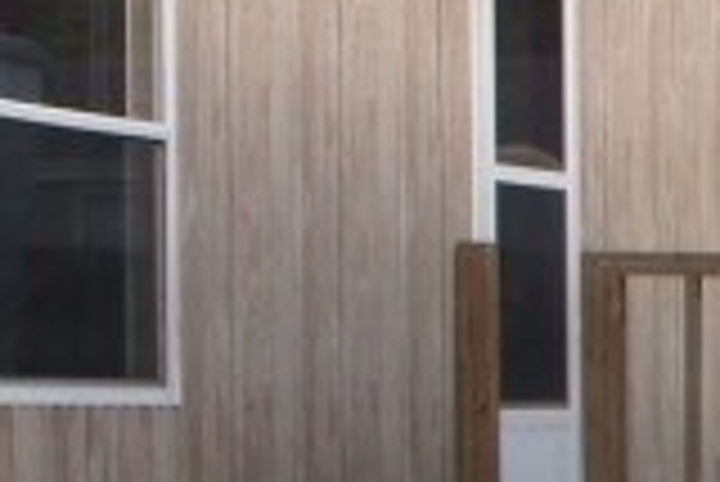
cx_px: 2200
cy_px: 662
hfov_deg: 7.8
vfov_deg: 6.0
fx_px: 4536
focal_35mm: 227
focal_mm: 21
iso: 500
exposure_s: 1/60
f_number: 6.3
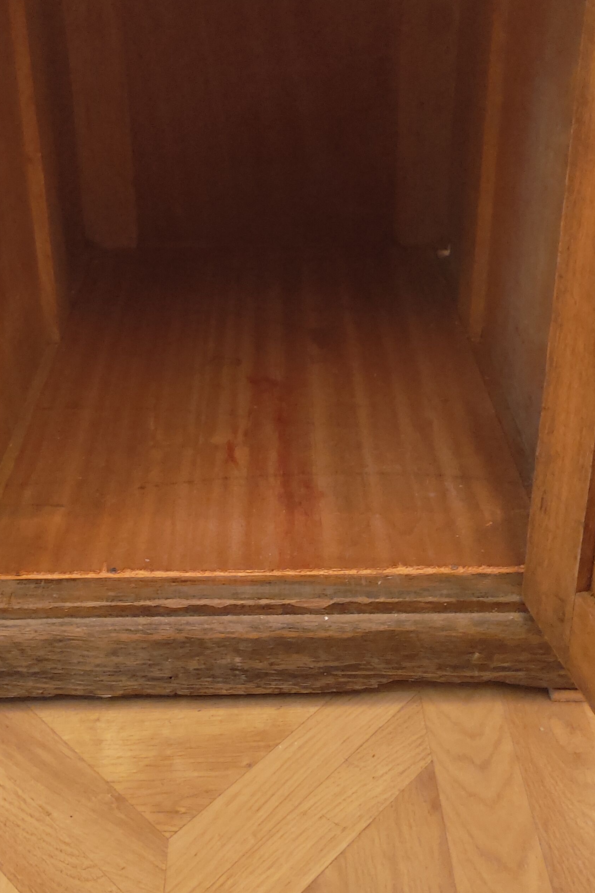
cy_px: 287
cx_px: 273
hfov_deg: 31.2
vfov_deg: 44.7
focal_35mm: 43
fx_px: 1066
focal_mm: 4.74
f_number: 1.79
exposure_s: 1/17
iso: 2606
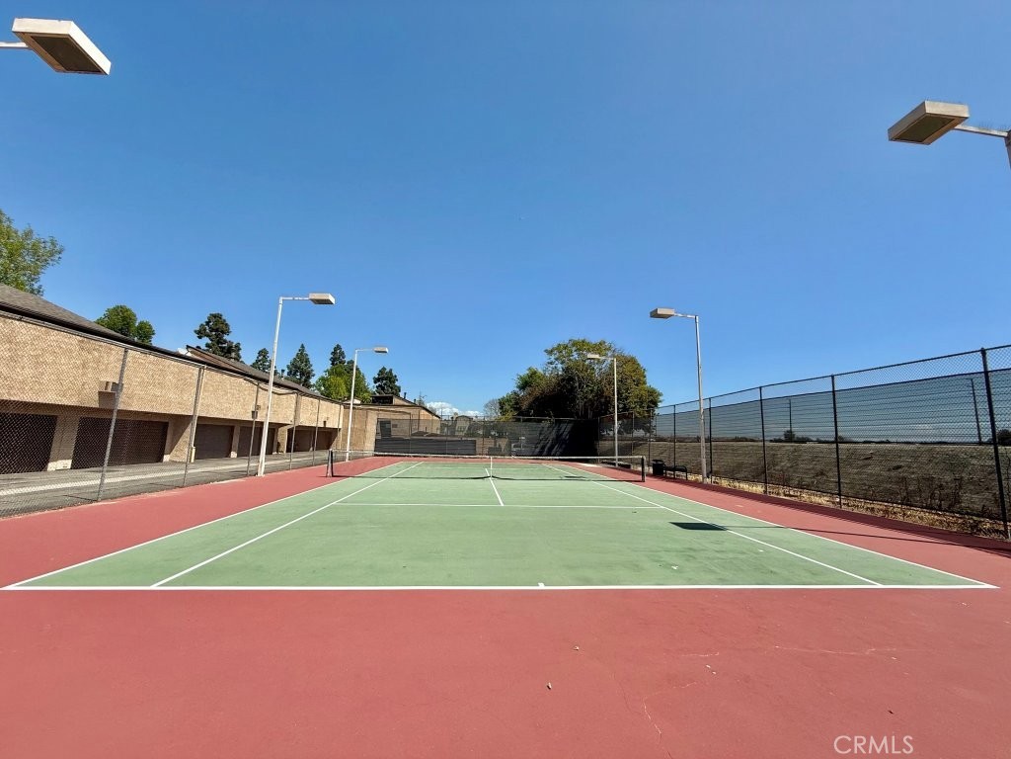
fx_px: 409
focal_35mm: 14
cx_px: 506
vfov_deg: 85.7
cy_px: 380
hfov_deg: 102.1
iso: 50
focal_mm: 2.22
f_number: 2.2
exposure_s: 1/2611
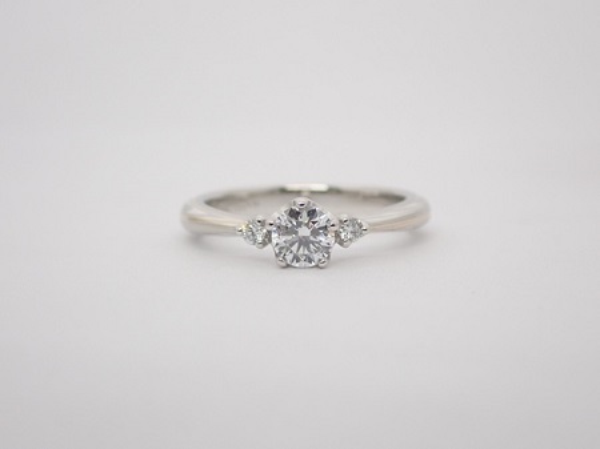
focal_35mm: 82
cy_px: 224
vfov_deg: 18.0
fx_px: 1421
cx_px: 300
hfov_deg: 23.8
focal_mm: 14.62
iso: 200
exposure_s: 1/125
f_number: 4.3
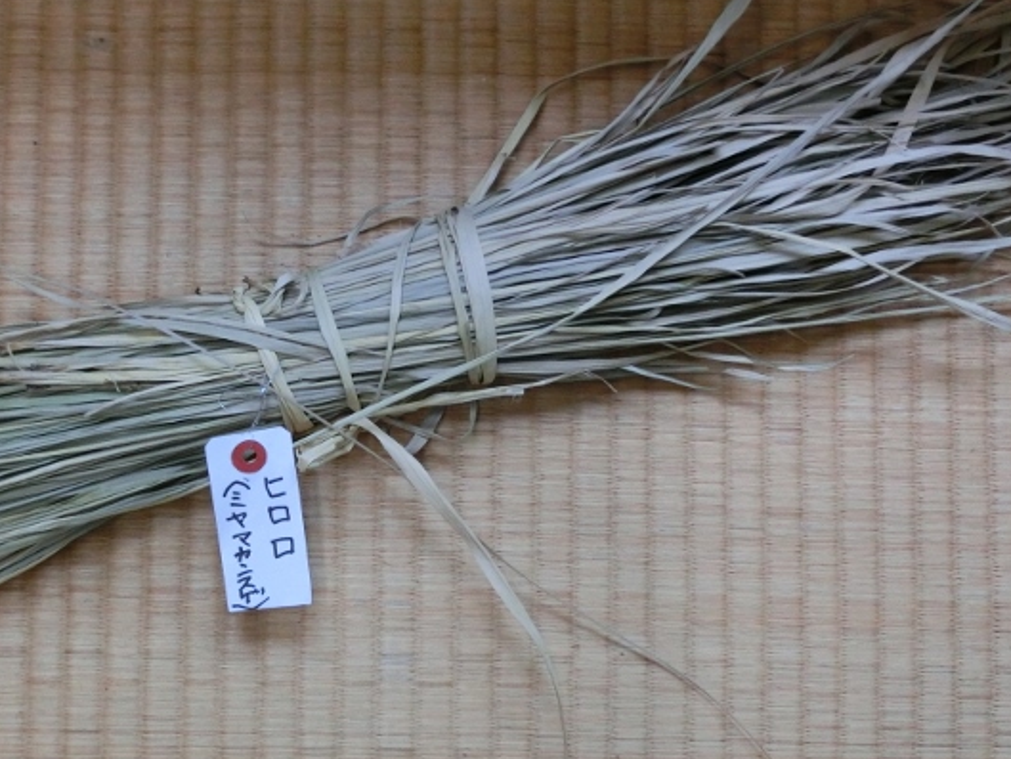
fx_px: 1724
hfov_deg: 32.4
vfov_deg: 24.8
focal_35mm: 59
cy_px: 428
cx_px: 317
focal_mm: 6.9
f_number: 4.1
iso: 400
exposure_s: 1/40
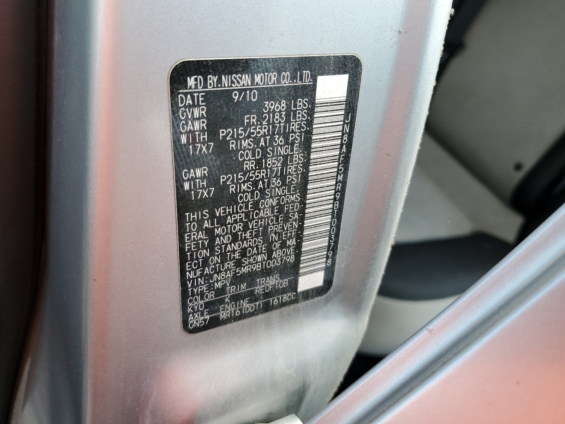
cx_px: 282
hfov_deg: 67.3
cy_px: 212
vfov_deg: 53.1
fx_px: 424
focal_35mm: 26
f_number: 1.5
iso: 50
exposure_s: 1/556
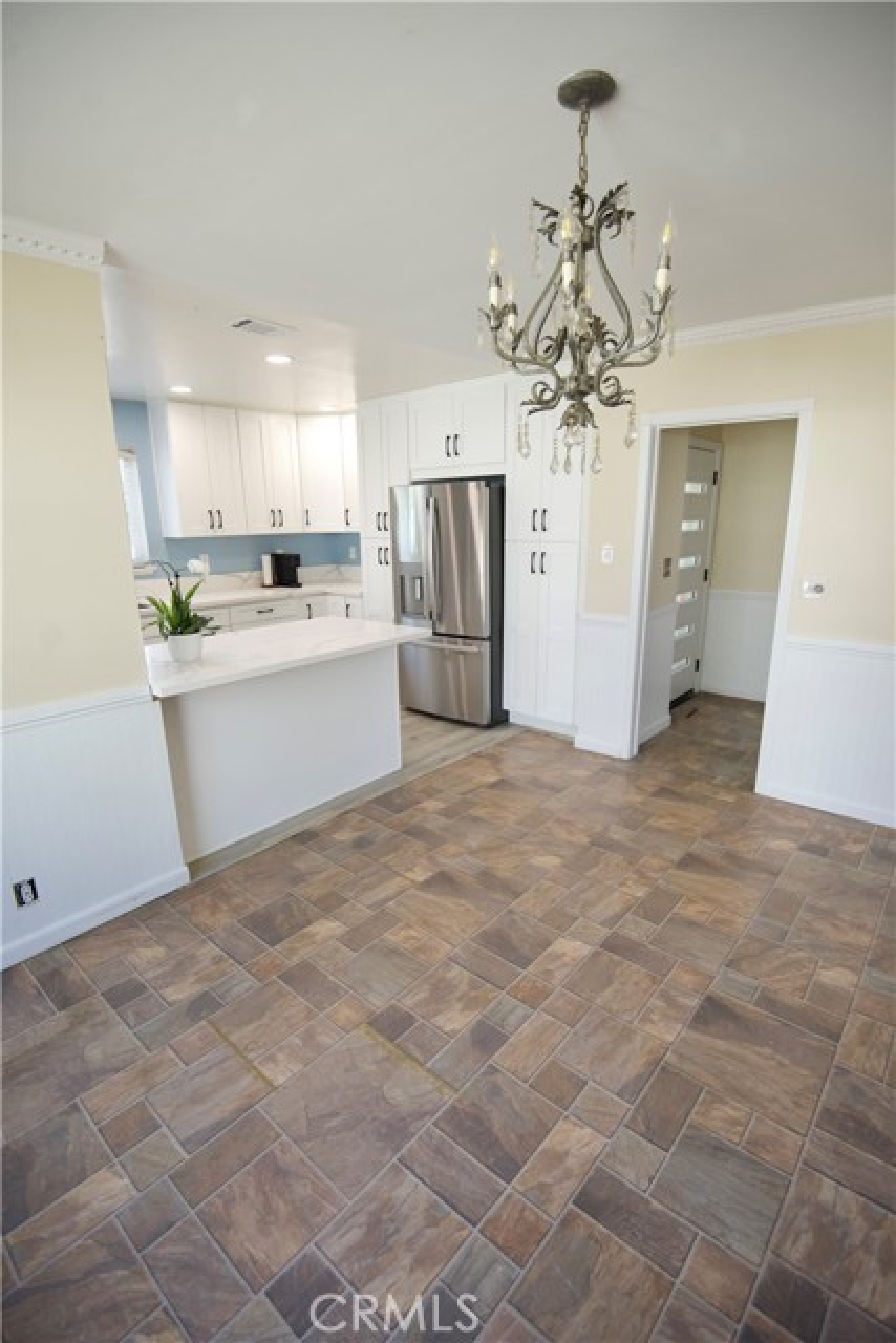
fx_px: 597
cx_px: 448
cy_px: 672
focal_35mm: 16
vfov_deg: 96.7
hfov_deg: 73.8
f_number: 4
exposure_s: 1/160
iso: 1000
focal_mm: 16
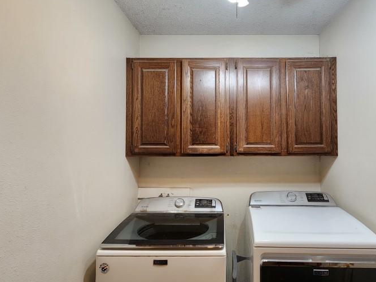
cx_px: 222
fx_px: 217
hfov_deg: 81.0
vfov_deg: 65.9
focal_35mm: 20
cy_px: 131
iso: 250
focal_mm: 2.2
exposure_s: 1/60
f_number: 2.2
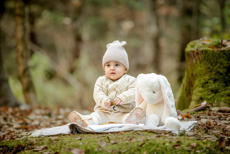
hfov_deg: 10.3
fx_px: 1278
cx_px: 115
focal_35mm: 200
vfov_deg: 6.9
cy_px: 77
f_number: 2.8
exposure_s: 1/200
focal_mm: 200
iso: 1250
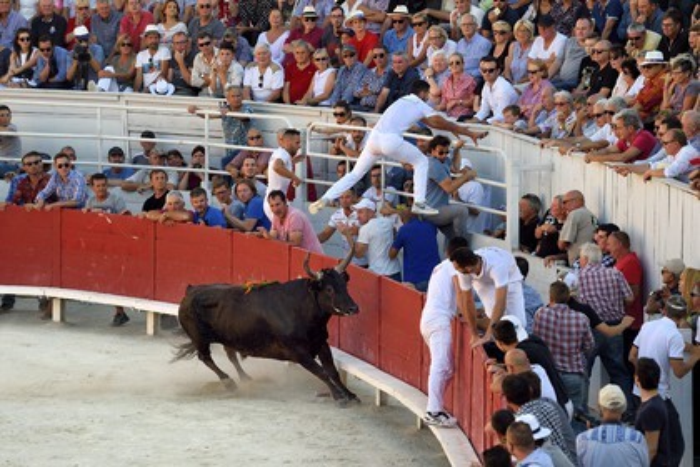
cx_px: 350
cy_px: 234
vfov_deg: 6.9
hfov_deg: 10.3
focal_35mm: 200
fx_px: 3889
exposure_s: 1/800
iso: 400
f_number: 4.5
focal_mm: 200
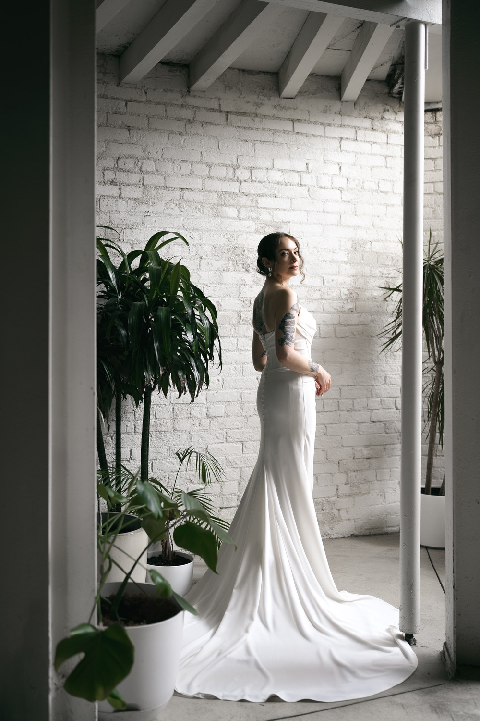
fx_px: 700
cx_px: 240
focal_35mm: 35
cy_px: 360
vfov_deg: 54.4
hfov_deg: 37.9
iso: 320
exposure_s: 1/320
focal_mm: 35
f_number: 1.8
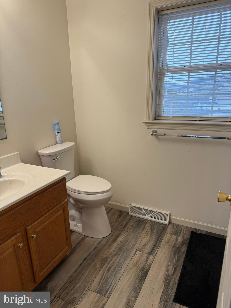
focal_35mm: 24
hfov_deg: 56.8
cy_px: 154
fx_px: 214
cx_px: 116
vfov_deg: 71.6
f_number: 1.78
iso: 80
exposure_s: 1/120
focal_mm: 6.76
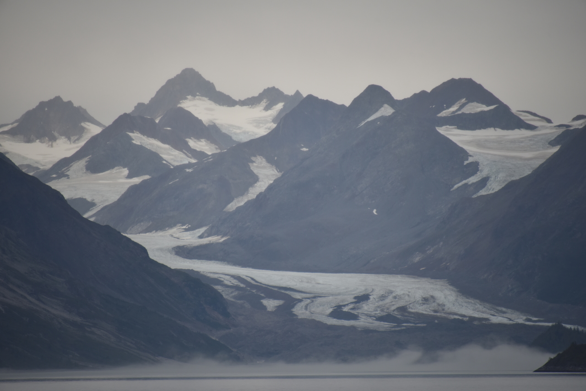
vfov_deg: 4.6
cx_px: 293
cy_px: 196
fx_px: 4884
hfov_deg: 6.9
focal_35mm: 300
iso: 450
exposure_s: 1/640
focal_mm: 300
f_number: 5.6
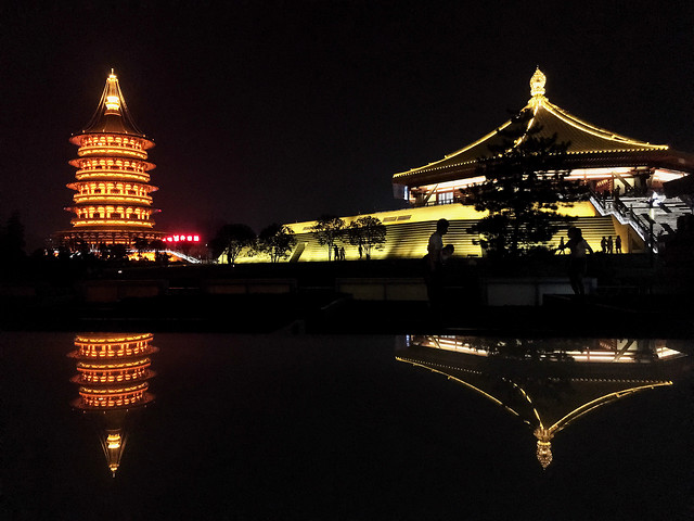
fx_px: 581
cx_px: 347
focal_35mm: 29
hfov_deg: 61.7
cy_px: 260
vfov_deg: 48.2
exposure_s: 1/17
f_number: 2.2
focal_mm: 4.15
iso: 1000
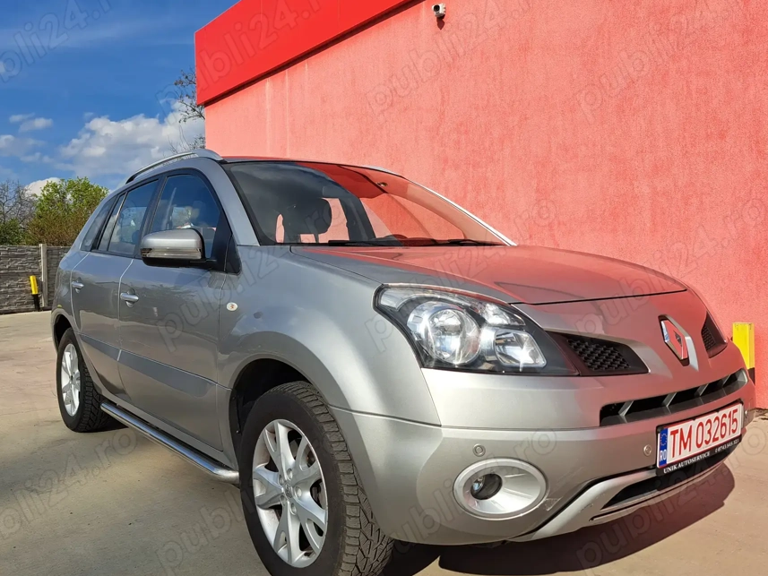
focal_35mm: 28
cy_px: 286
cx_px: 355
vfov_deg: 49.8
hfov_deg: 63.4
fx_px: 621
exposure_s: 1/1770
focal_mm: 5.23
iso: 50
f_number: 1.8
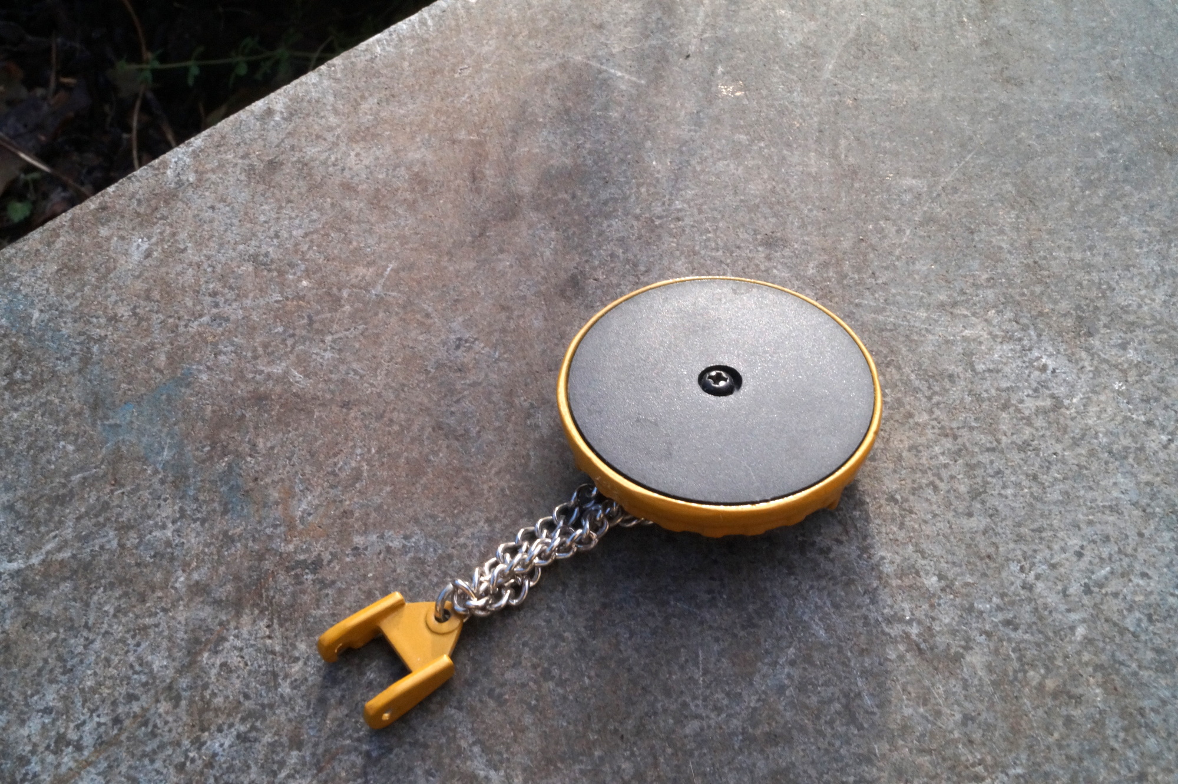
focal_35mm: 36
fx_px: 1177
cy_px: 392
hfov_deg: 53.2
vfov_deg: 36.8
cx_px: 589
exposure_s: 1/60
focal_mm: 24
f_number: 22
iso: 1000
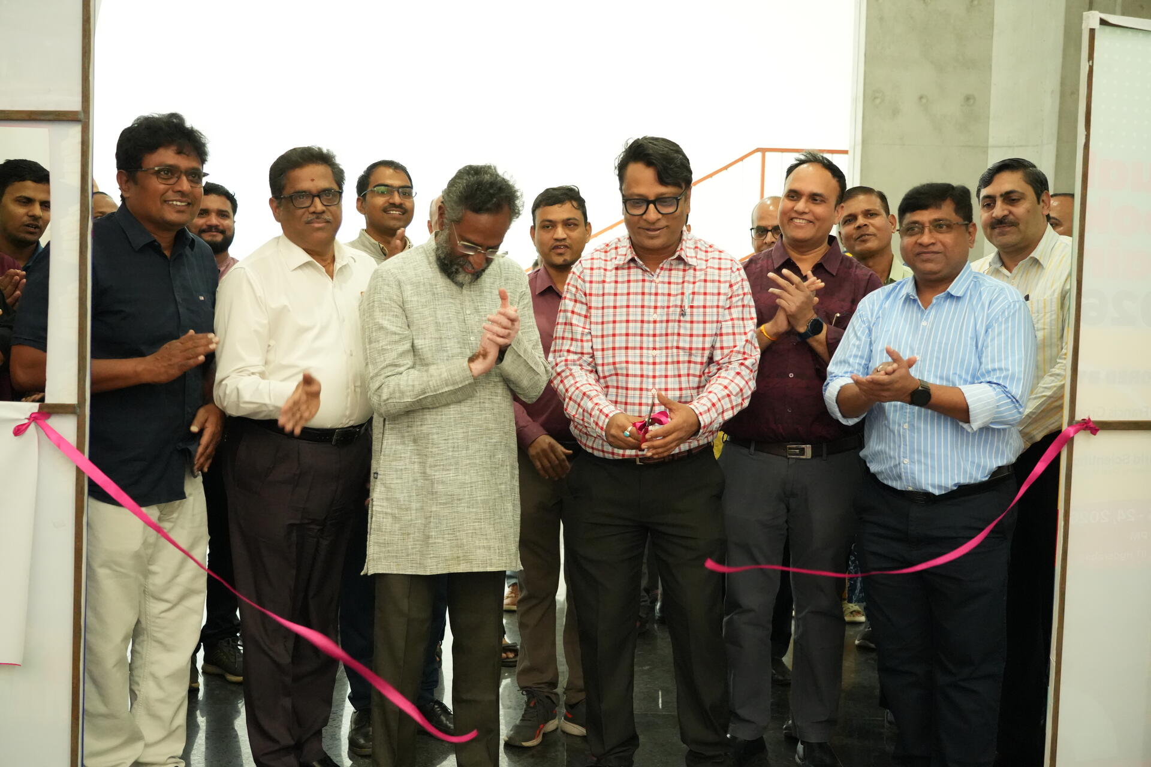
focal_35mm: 40
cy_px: 384
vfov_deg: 33.4
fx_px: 1279
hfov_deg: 48.5
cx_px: 576
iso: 10000
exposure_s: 1/160
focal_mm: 40
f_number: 4
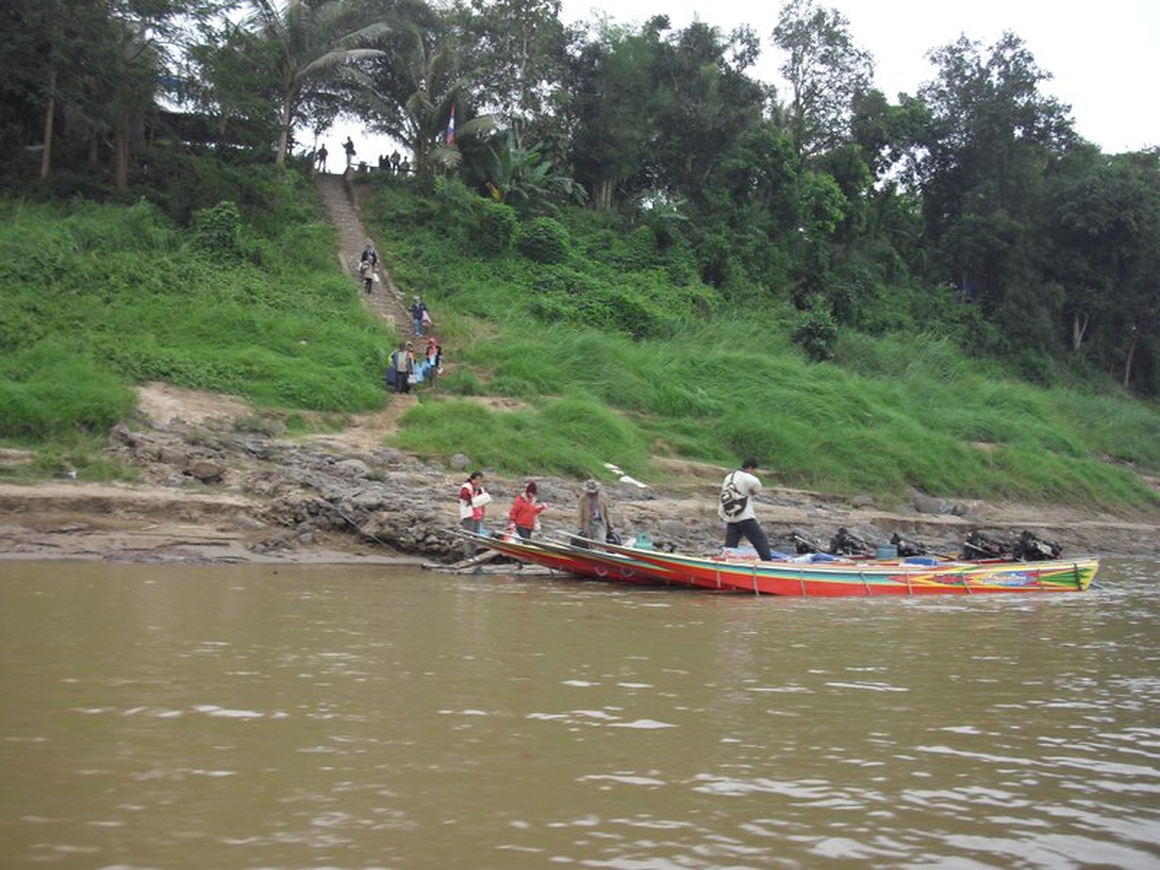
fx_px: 1273
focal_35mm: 38
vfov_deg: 37.7
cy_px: 435
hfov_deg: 49.0
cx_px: 580
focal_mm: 6.2
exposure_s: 1/160
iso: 100
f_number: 2.8
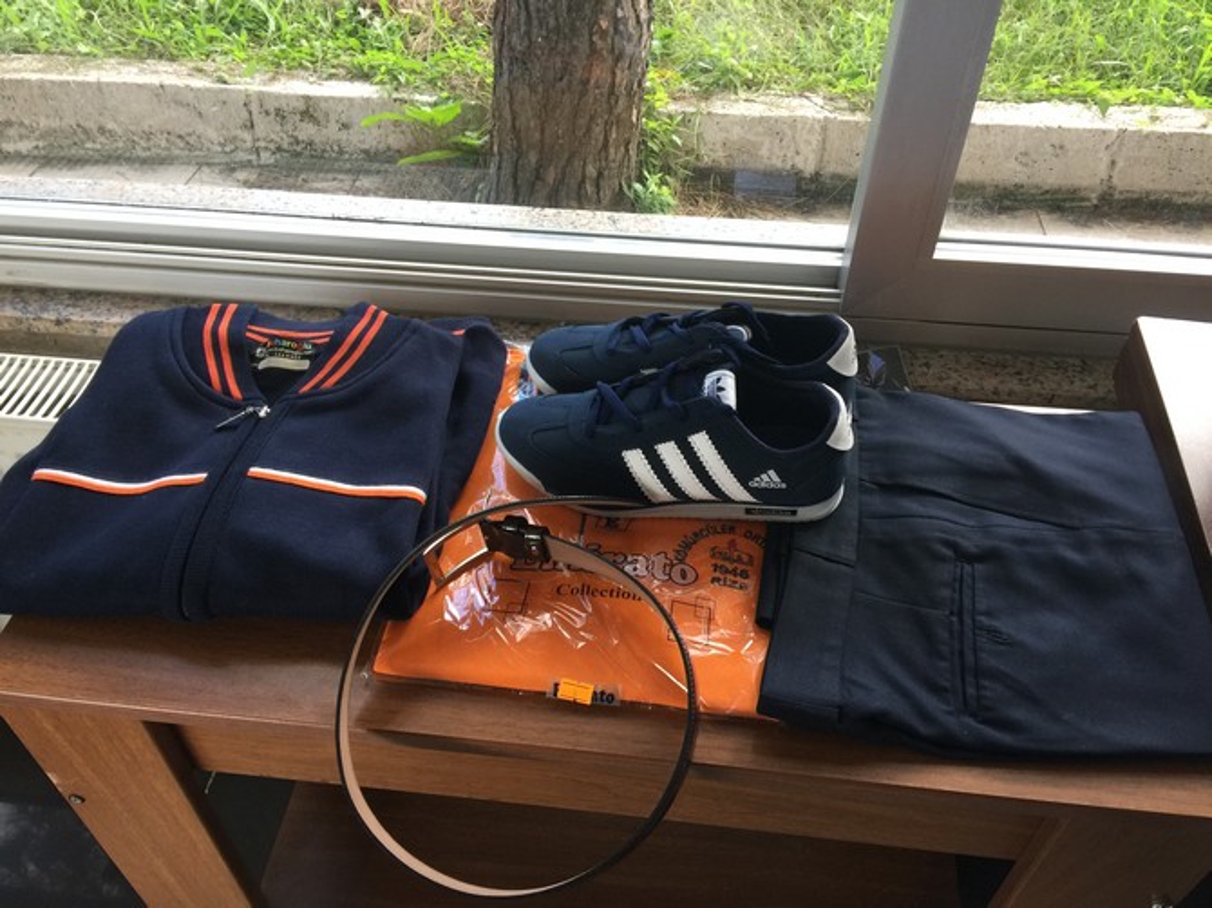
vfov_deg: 48.2
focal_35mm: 29
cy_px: 454
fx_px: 1015
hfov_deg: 61.7
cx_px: 606
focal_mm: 4.15
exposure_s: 1/33
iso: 40
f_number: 2.2
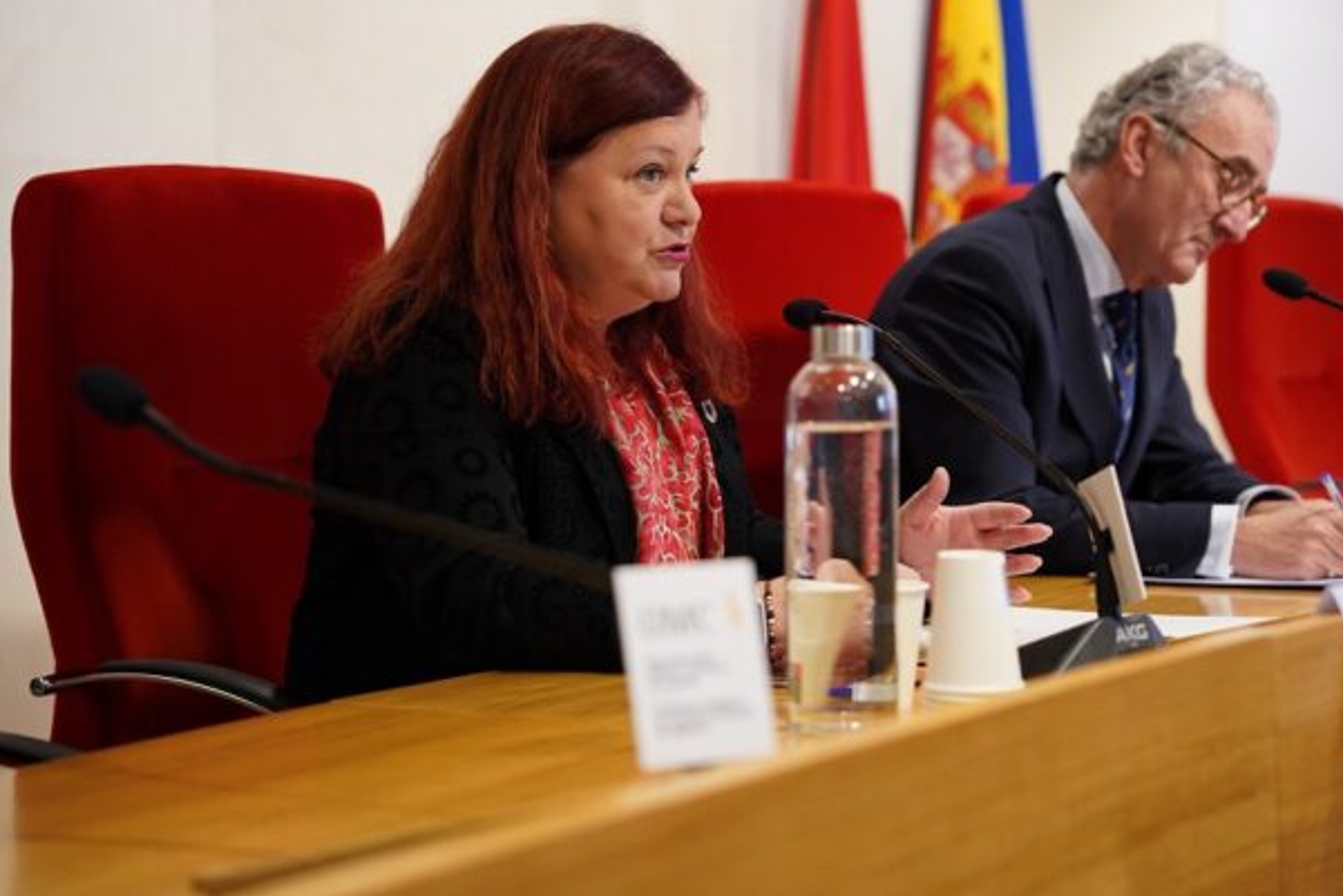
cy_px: 384
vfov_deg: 16.9
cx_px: 737
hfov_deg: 25.0
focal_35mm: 81
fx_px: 3022
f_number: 2.8
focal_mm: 70
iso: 1250
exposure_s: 1/250
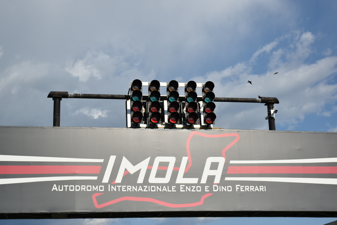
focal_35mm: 63
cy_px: 112
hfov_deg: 31.9
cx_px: 168
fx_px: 590
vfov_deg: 21.6
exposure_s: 1/1000
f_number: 5.6
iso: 100
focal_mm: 42
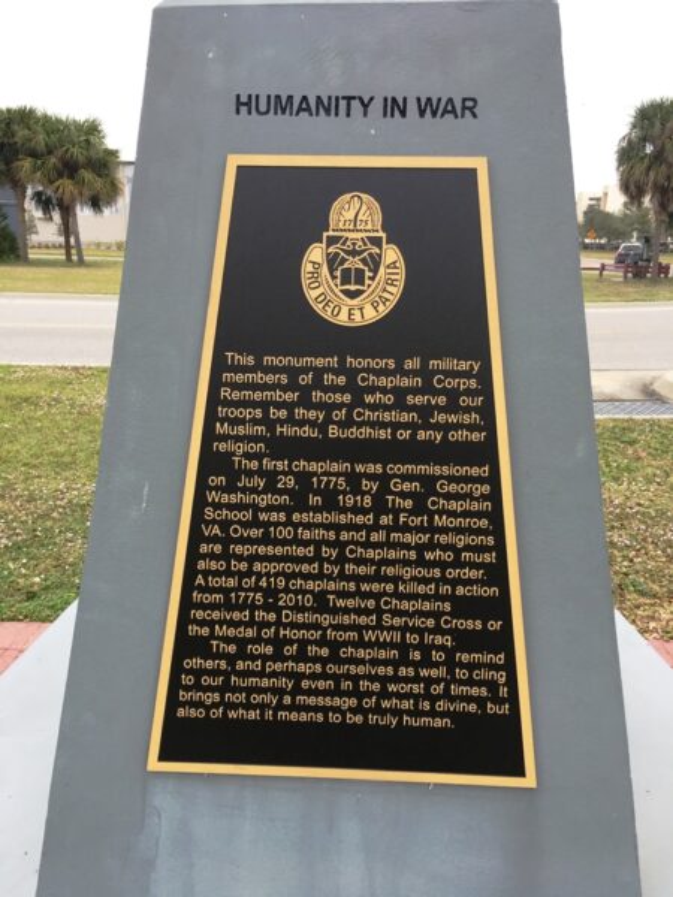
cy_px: 448
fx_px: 752
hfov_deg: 48.2
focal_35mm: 29
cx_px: 336
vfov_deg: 61.7
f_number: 2.2
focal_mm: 4.15
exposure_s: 1/120
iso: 40
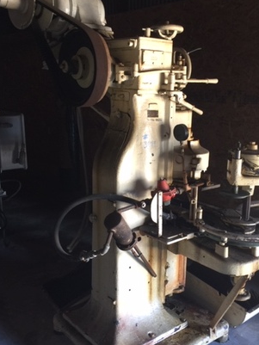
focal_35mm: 38
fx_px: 379
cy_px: 186
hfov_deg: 37.7
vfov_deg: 48.9
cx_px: 148
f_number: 2.2
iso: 32
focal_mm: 4.15
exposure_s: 1/15
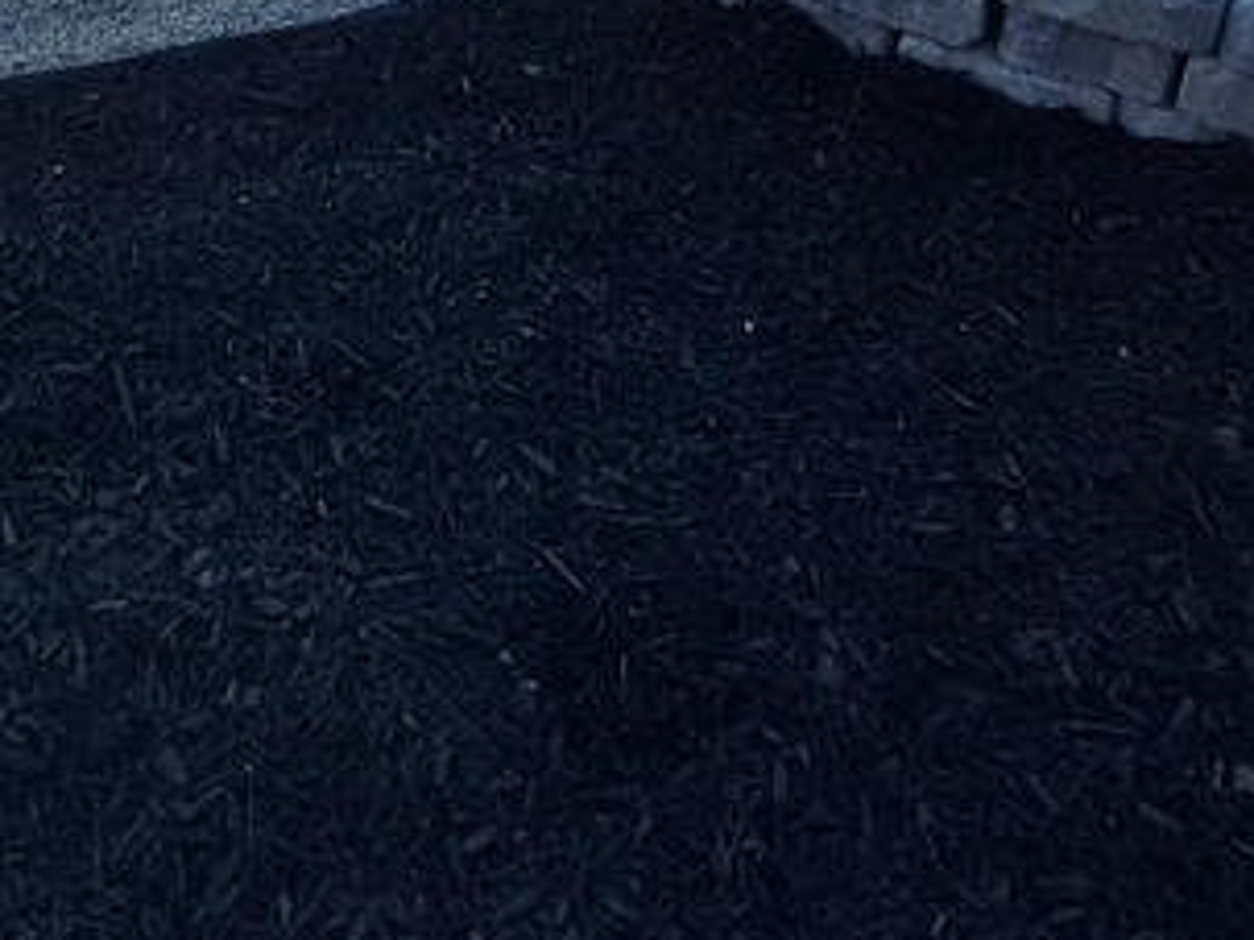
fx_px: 1593
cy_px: -224
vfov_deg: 28.1
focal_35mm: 44
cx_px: 397
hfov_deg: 42.3
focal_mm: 1.74
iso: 50
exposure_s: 1/1372
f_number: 2.2
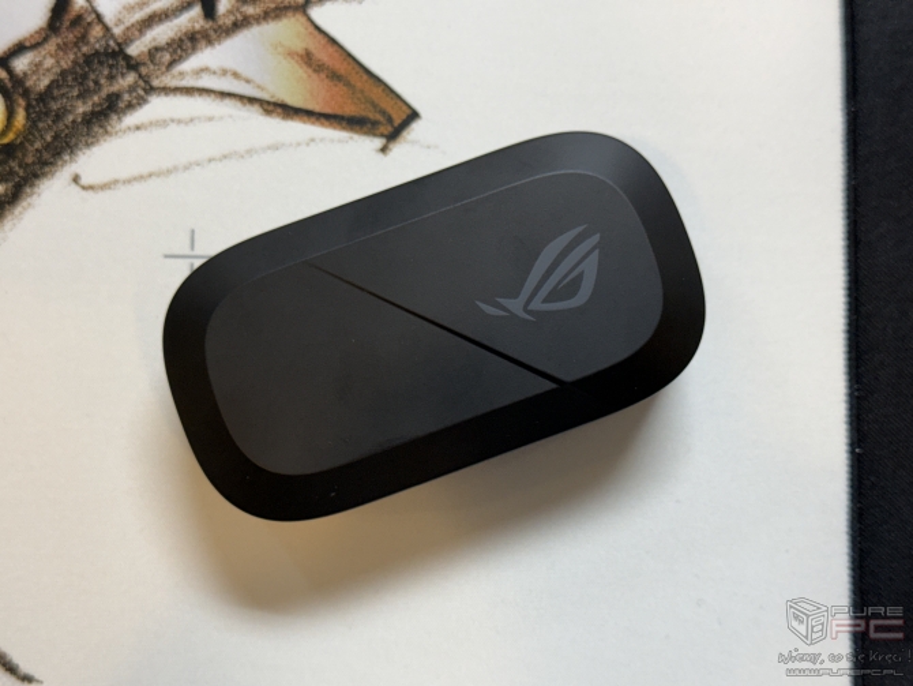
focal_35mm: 48
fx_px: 1266
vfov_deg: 30.3
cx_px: 456
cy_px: 343
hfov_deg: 39.6
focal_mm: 6.76
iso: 100
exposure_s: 1/60
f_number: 1.78
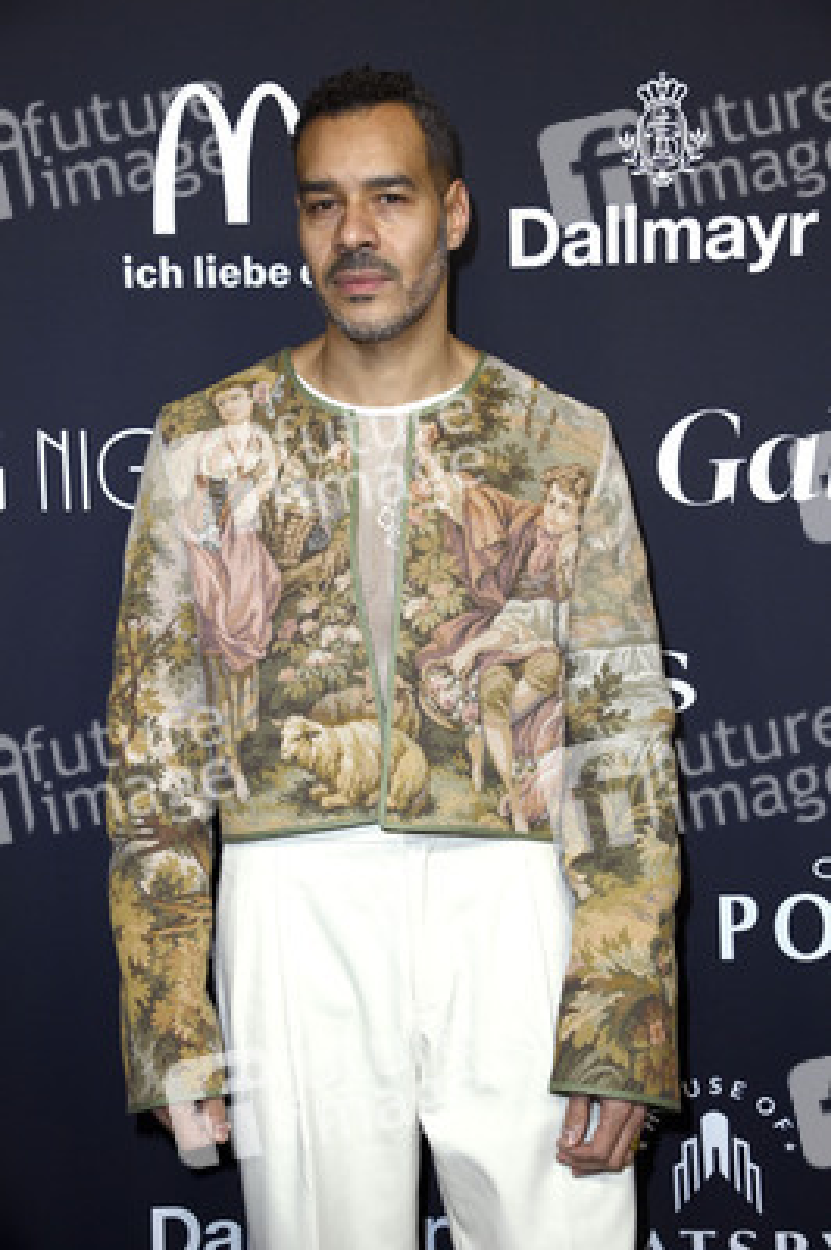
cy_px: 625
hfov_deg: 23.3
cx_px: 416
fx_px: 2012
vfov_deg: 34.5
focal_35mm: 58
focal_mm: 58
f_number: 5.6
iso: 500
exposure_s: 1/250
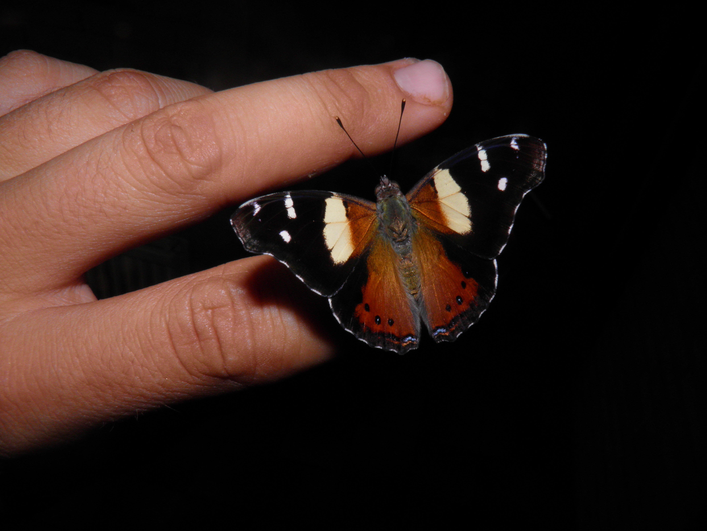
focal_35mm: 30
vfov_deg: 46.8
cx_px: 354
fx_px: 613
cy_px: 266
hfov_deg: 60.0
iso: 100
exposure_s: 1/40
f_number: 8.4
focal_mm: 5.5
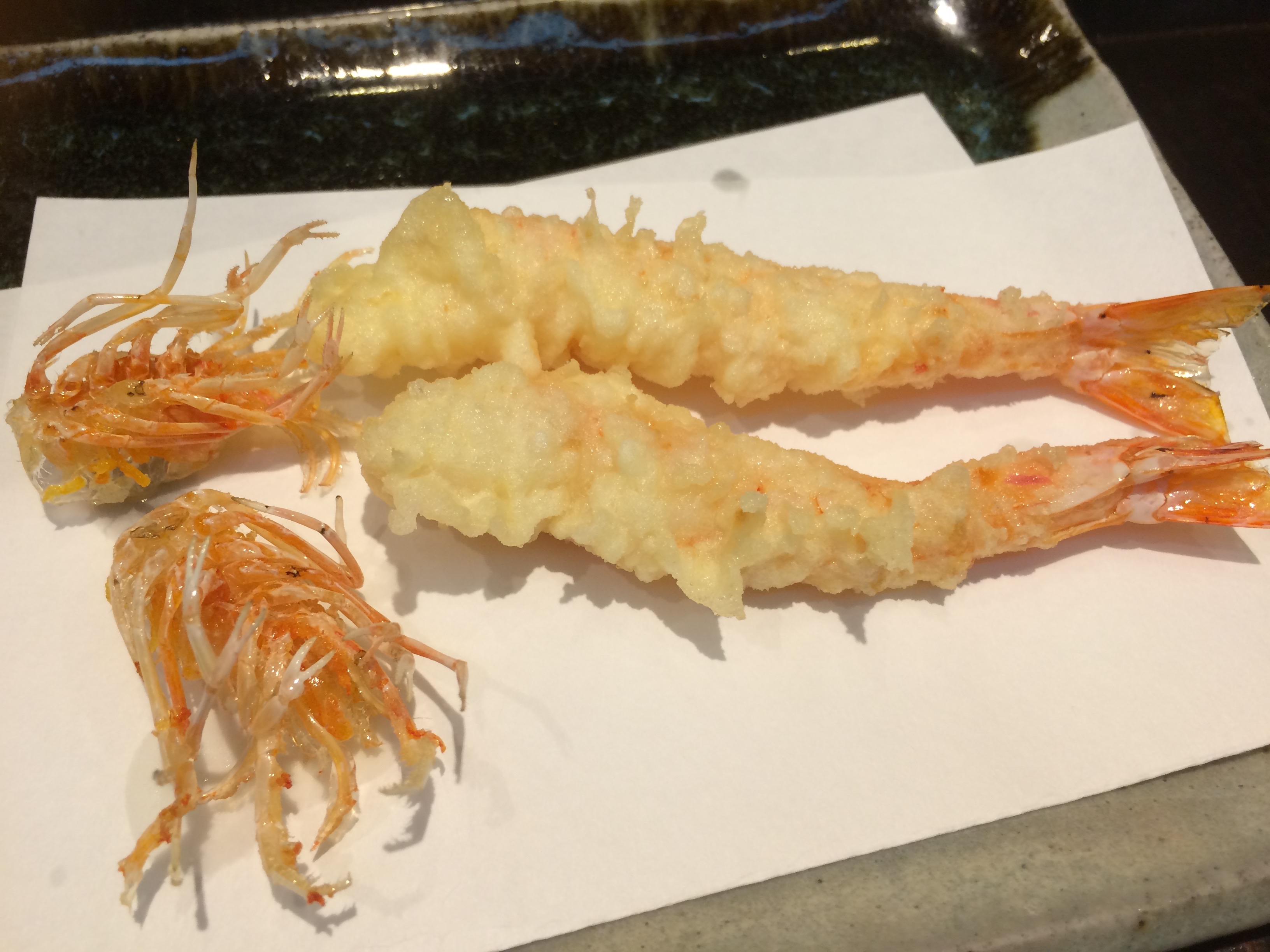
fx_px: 1064
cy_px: 476
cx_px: 635
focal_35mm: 29
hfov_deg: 61.7
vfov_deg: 48.2
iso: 32
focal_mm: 4.15
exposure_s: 1/40
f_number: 2.2
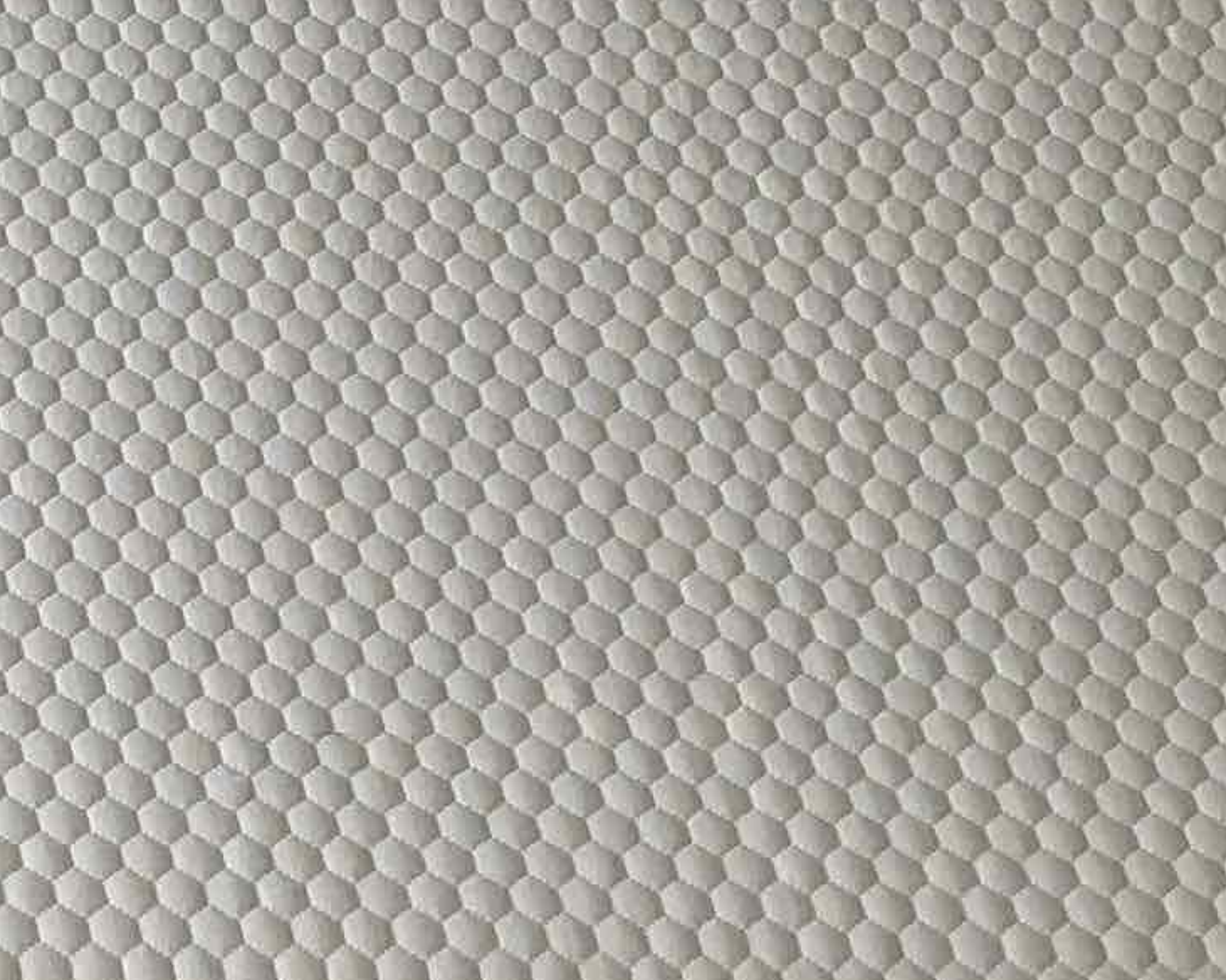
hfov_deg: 11.8
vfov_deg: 9.9
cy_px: -512
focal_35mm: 151
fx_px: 5479
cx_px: -946
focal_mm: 4
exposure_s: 1/120
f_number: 1.8
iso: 20
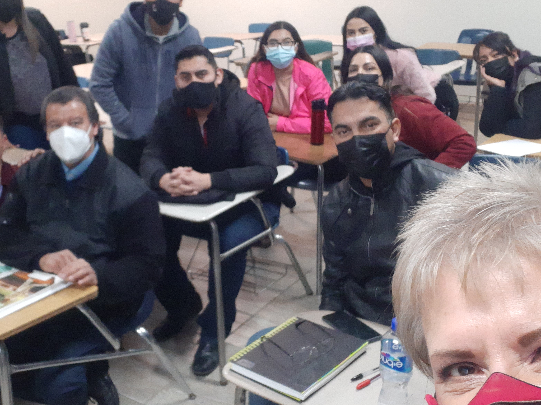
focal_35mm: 46
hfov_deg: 41.1
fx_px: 718
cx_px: 227
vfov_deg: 31.4
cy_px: 168
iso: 640
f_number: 2
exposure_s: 1/24
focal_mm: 3.75
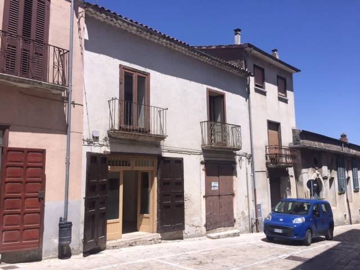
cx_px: 180
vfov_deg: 48.2
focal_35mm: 29
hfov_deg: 61.7
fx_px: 302
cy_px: 135
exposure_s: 1/2198
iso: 32
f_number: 2.2
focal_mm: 4.15
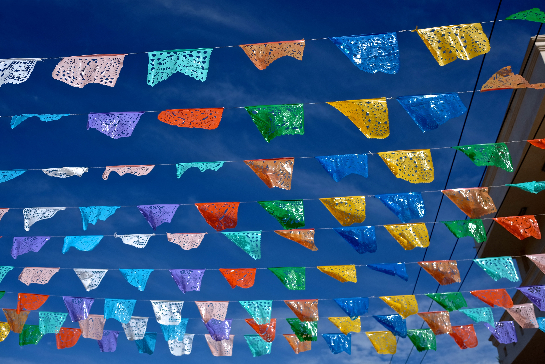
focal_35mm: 35
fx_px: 530
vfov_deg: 37.9
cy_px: 182
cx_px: 272
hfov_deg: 54.4
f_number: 2.8
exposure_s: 1/4000
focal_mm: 23
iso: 100
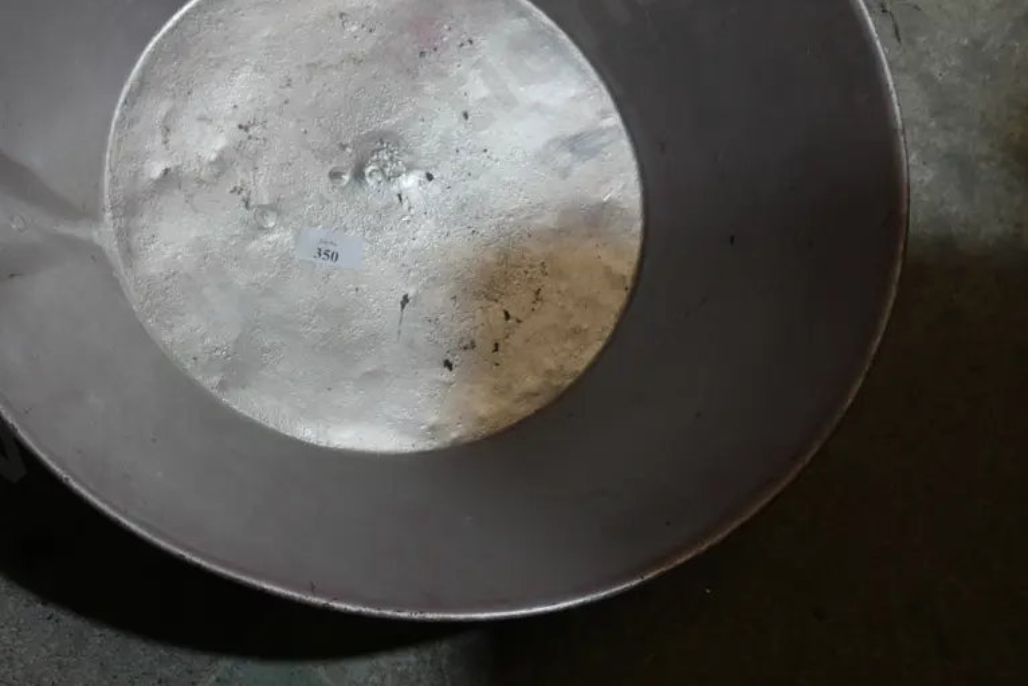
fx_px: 1828
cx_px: 376
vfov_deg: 21.1
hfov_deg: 31.3
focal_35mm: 64
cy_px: 173
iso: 200
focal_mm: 23
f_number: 5.1
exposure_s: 1/60
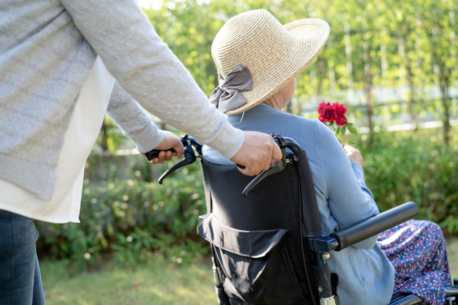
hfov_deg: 39.6
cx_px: 229
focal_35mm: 50
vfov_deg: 27.0
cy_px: 152
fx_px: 636
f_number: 2.2
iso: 100
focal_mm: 50
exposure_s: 1/125
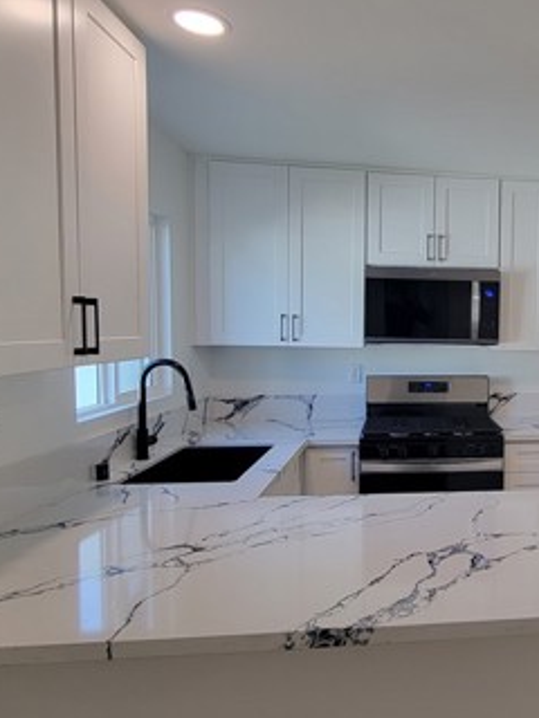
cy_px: 368
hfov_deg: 47.5
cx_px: 487
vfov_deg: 67.3
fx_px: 540
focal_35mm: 26
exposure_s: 1/60
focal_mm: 2.2
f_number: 2.2
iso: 80
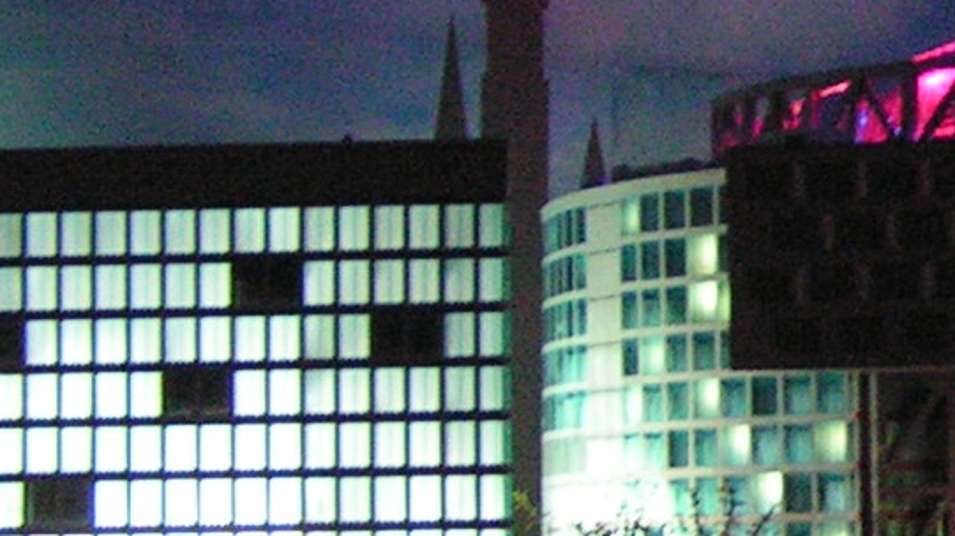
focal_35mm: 174
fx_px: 4405
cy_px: 81
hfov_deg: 11.5
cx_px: 1666
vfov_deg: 7.0
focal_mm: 6.3
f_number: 2.8
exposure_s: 1/4
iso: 200
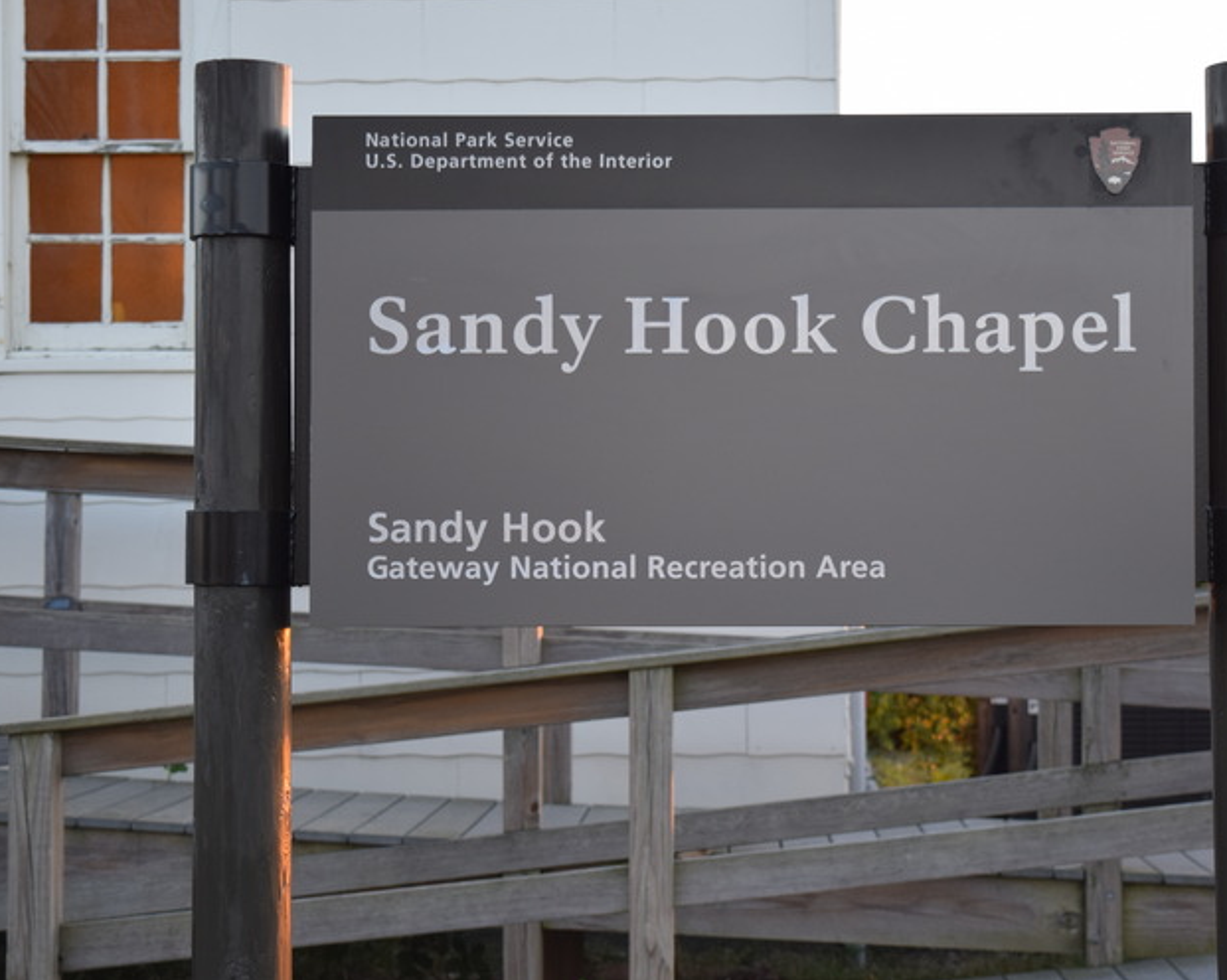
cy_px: 490
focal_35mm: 77
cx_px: 731
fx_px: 2779
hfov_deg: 24.9
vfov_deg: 20.0
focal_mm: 45
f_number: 5
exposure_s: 1/80
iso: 400
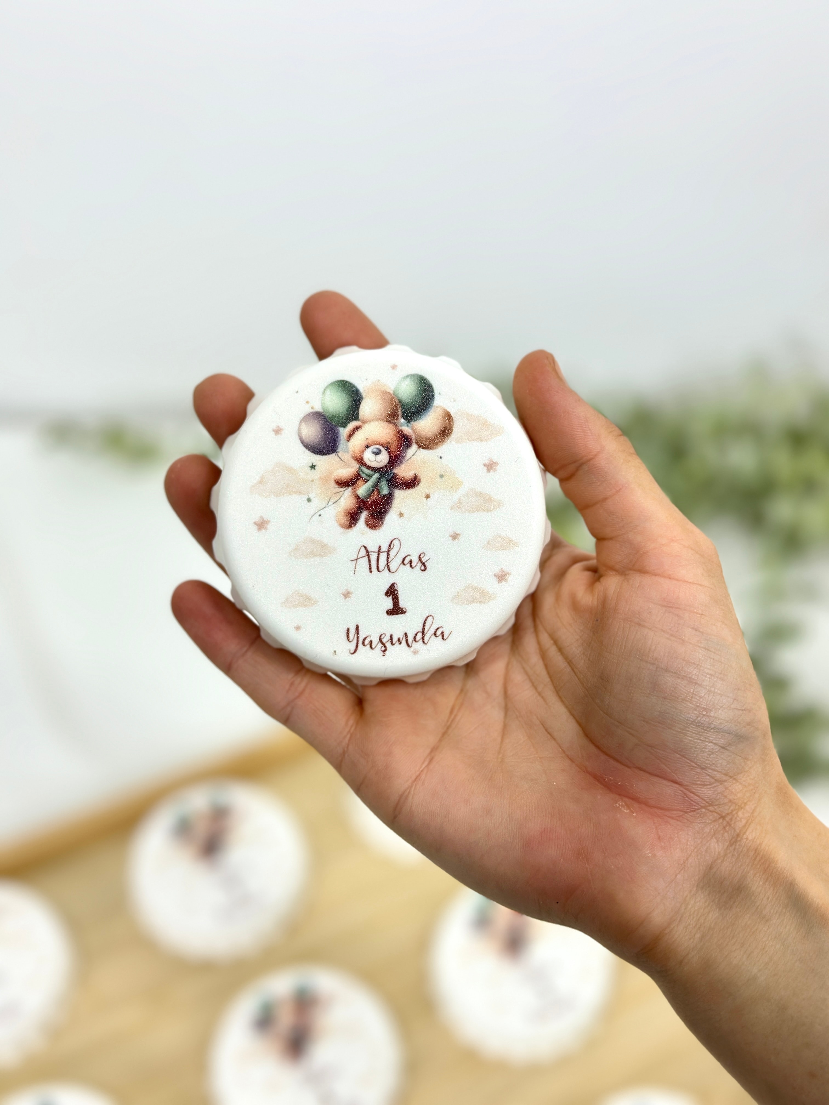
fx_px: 1533
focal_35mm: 48
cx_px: 414
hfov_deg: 30.3
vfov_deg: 39.7
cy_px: 552
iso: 100
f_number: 1.78
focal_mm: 6.86
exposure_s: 1/100
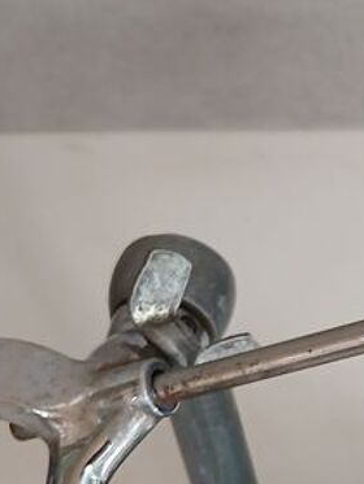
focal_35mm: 93
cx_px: 471
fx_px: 1303
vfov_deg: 20.4
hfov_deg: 15.2
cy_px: 479
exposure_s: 1/50
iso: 160
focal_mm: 3.98
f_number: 1.8
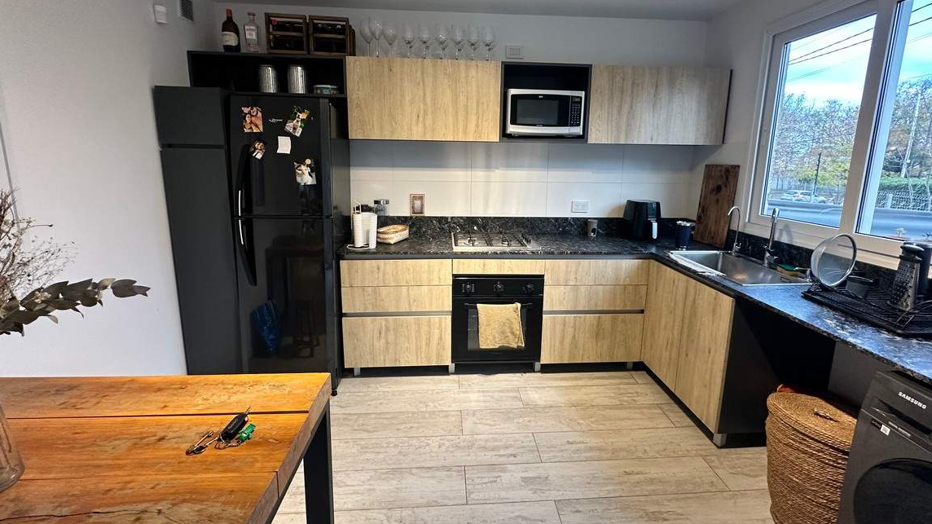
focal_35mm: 16
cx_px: 473
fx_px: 395
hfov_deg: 99.4
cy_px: 225
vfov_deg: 66.7
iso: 200
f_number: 2.2
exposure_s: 1/100
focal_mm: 2.22
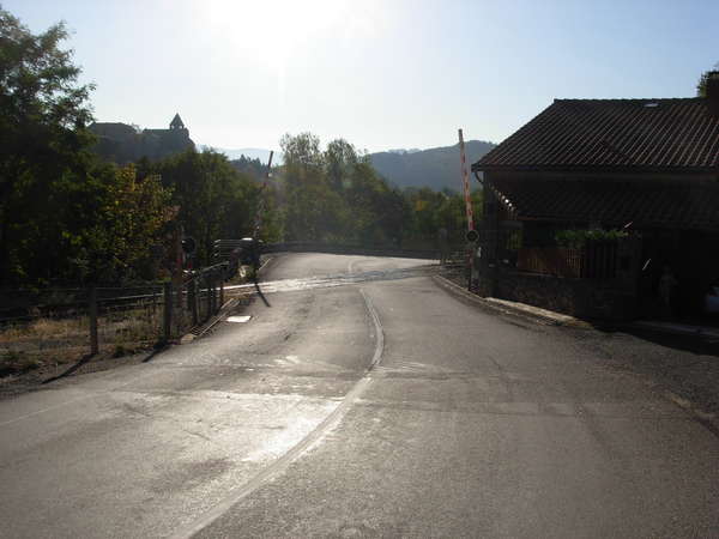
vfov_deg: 37.7
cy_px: 270
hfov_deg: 49.0
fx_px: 789
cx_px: 360
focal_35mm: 38
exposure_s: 1/966
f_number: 4.9
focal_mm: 6.3
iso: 79
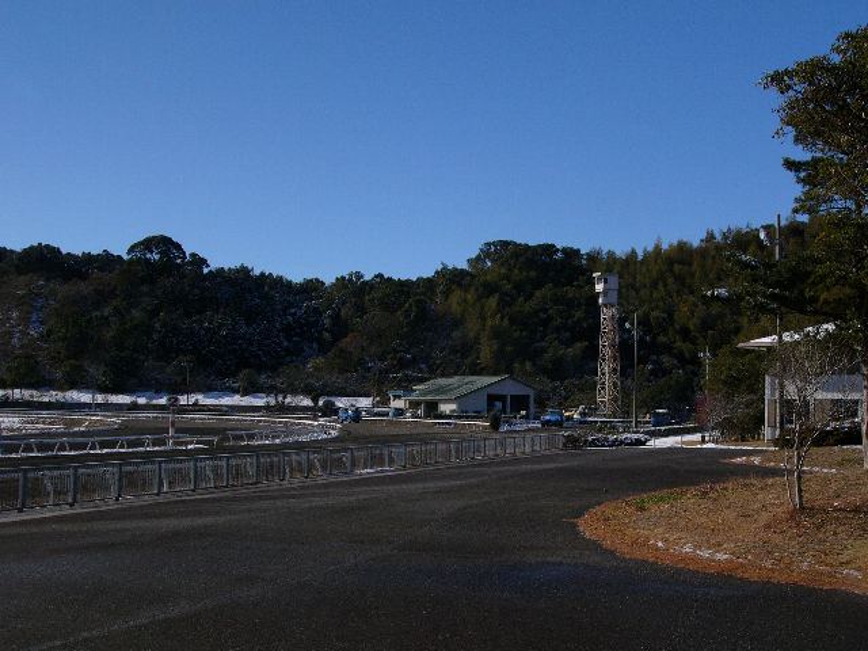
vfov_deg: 33.6
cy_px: 326
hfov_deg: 43.9
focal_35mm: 43
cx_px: 434
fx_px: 1078
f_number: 8
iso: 100
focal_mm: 7.2
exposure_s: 1/2000
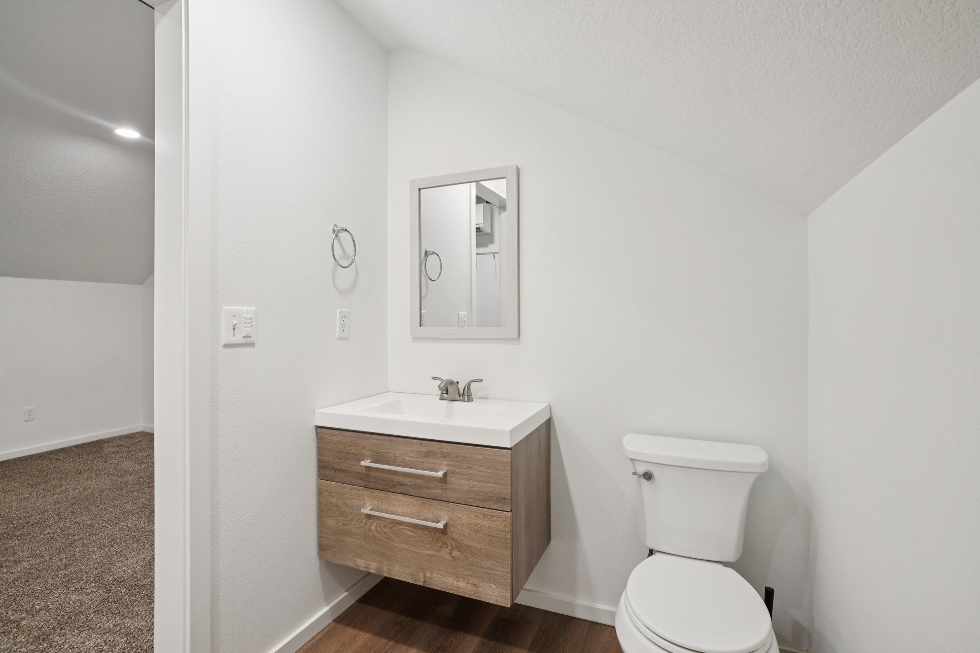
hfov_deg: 96.7
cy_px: 326
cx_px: 490
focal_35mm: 16
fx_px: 435
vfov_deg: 73.7
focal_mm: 16
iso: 400
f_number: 8
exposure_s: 1/15
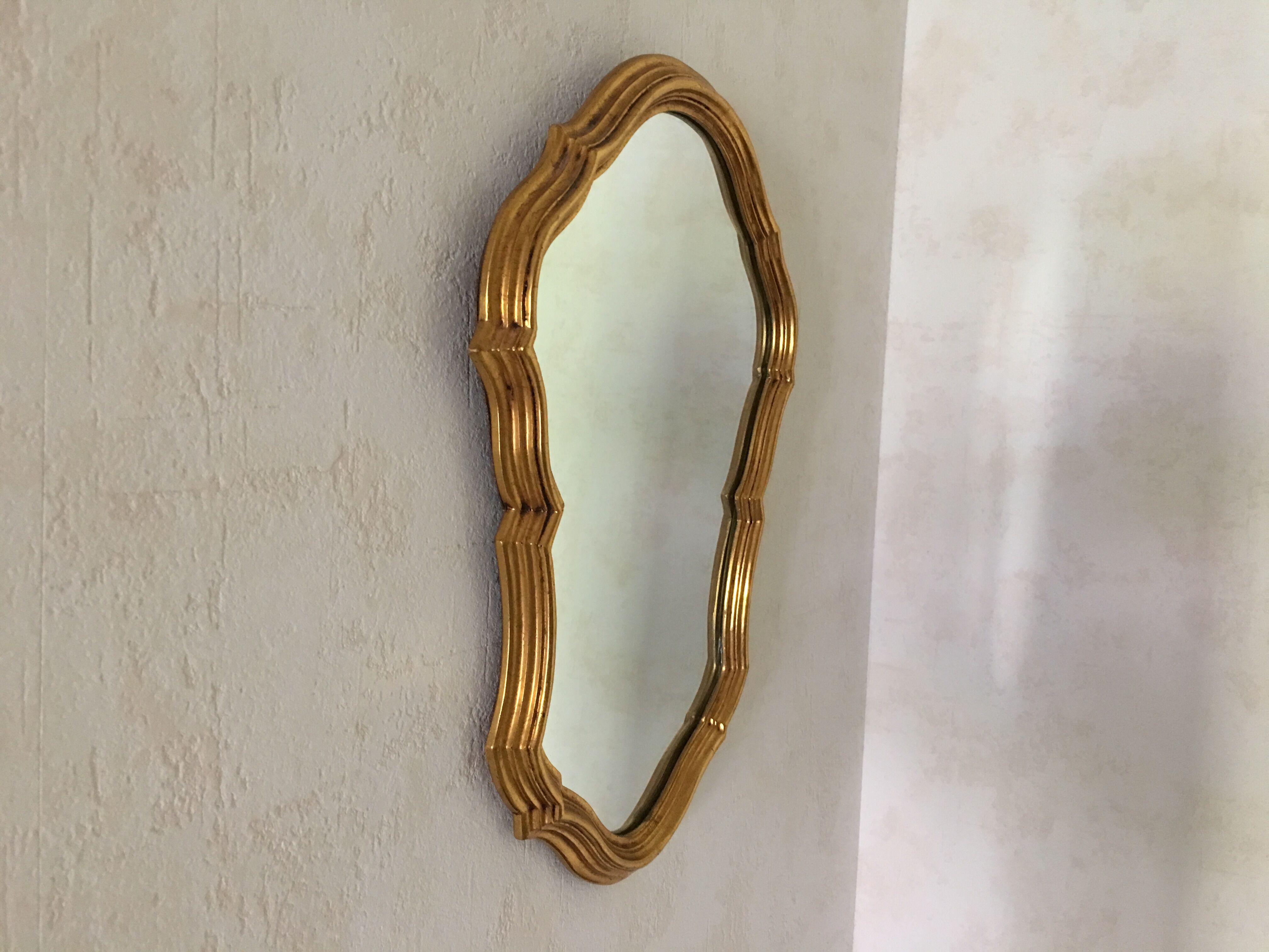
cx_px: 634
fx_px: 1063
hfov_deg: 61.7
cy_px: 476
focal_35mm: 29
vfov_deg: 48.2
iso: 80
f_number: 2.2
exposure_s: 1/10
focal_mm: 4.15
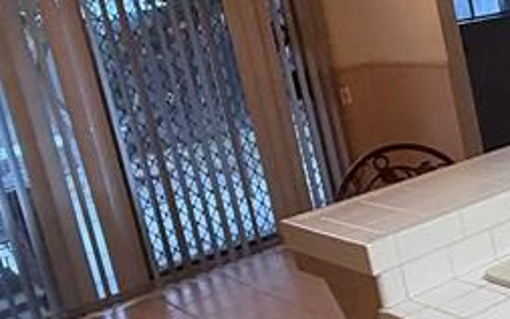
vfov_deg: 21.4
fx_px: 834
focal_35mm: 60
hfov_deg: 26.1
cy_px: 77
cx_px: 744
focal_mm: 2.22
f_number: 2.2
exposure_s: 1/120
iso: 320
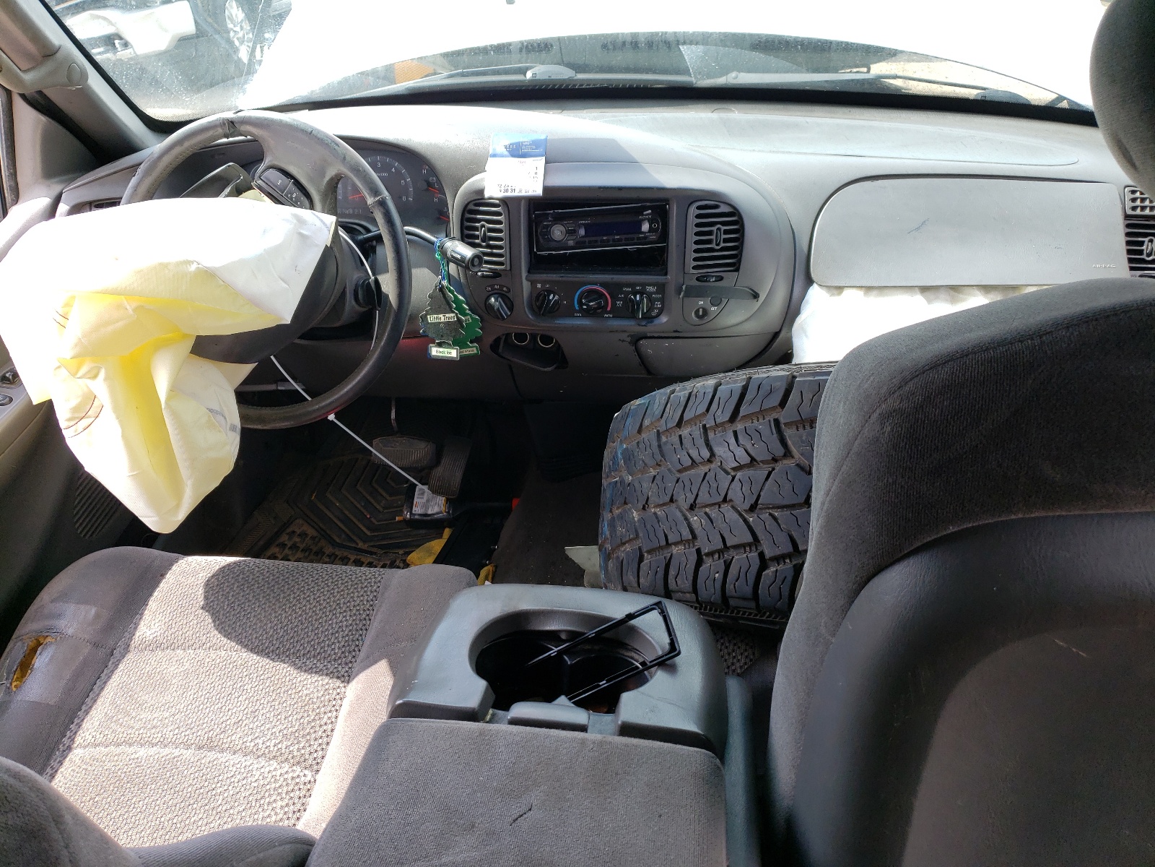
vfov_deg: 53.1
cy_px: 434
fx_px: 868
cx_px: 578
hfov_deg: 67.3
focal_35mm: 26
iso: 50
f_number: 1.5
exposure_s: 1/526
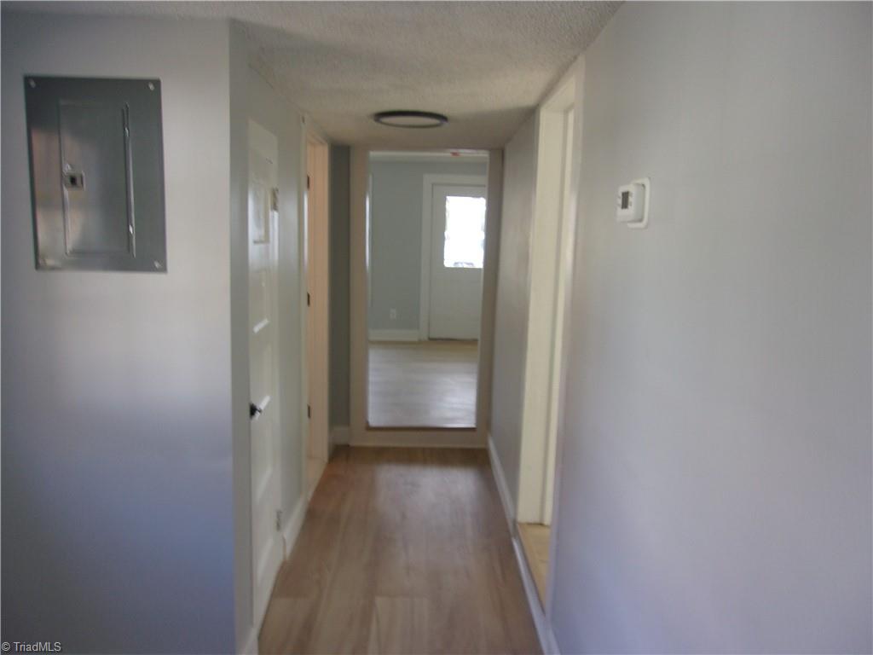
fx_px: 681
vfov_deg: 51.4
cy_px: 328
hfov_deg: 65.3
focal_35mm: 27
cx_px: 436
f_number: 3
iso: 80
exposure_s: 1/38
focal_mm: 4.9
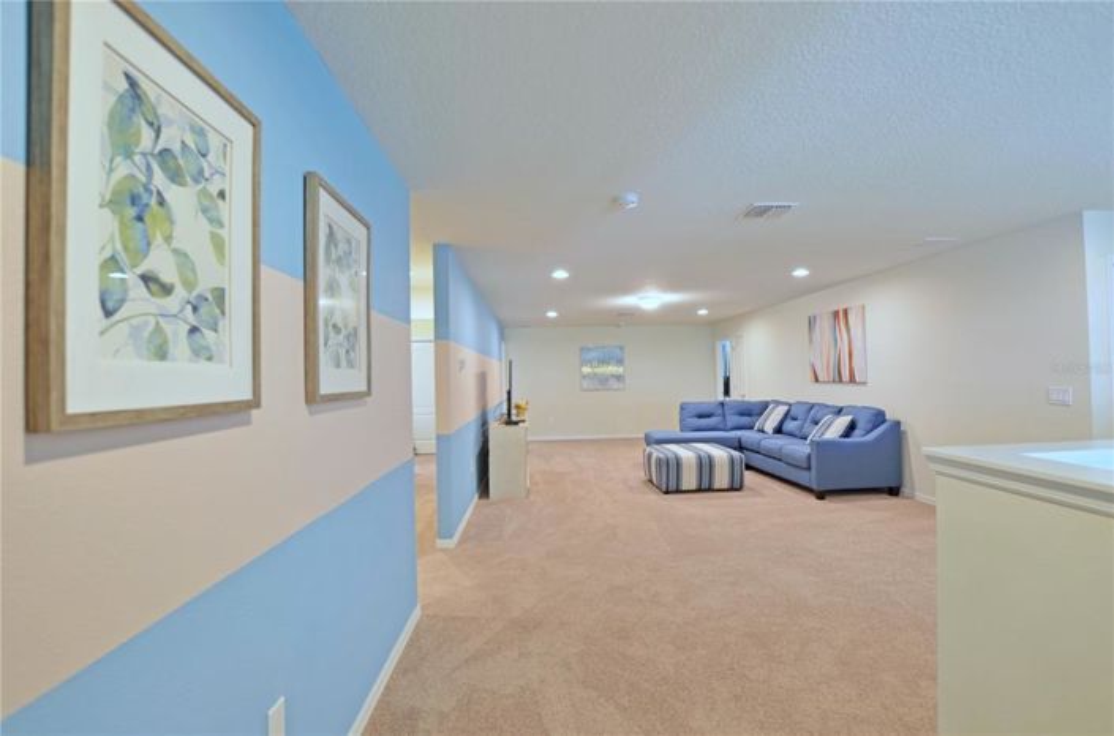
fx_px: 463
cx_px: 557
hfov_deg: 100.5
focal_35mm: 15
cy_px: 368
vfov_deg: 77.0
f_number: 4.5
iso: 100
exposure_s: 1/3
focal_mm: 10
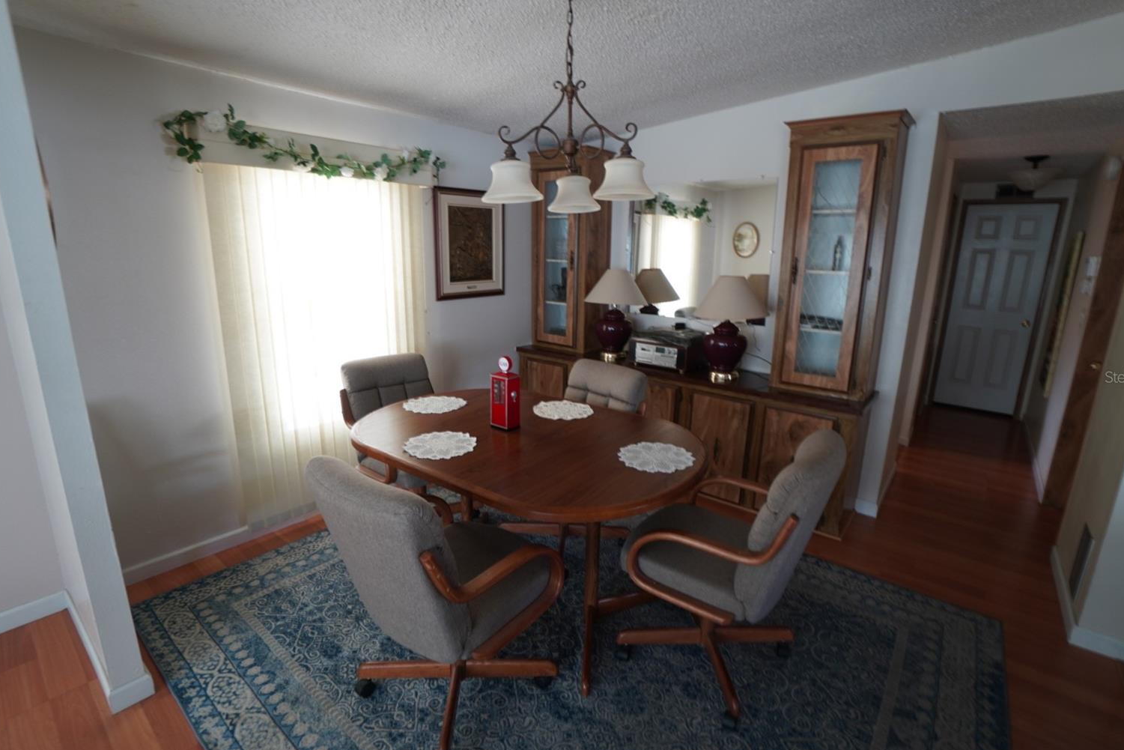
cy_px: 376
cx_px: 576
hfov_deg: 96.7
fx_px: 500
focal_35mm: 16
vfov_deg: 73.8
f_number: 4
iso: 125
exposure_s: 1/4
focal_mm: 10
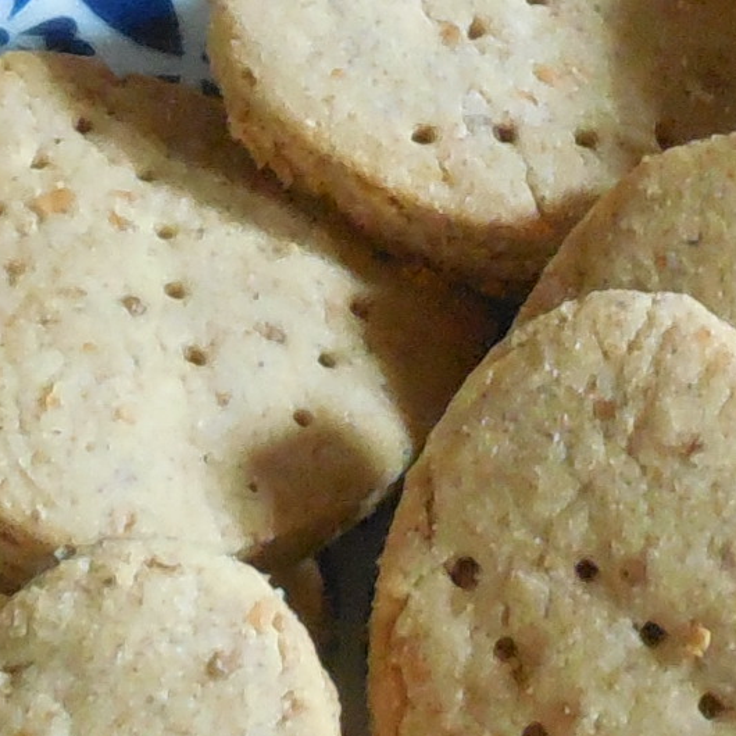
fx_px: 3271
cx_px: 499
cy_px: 244
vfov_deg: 12.8
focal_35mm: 136
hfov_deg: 12.8
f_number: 3.1
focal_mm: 4.5
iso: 800
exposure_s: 1/8
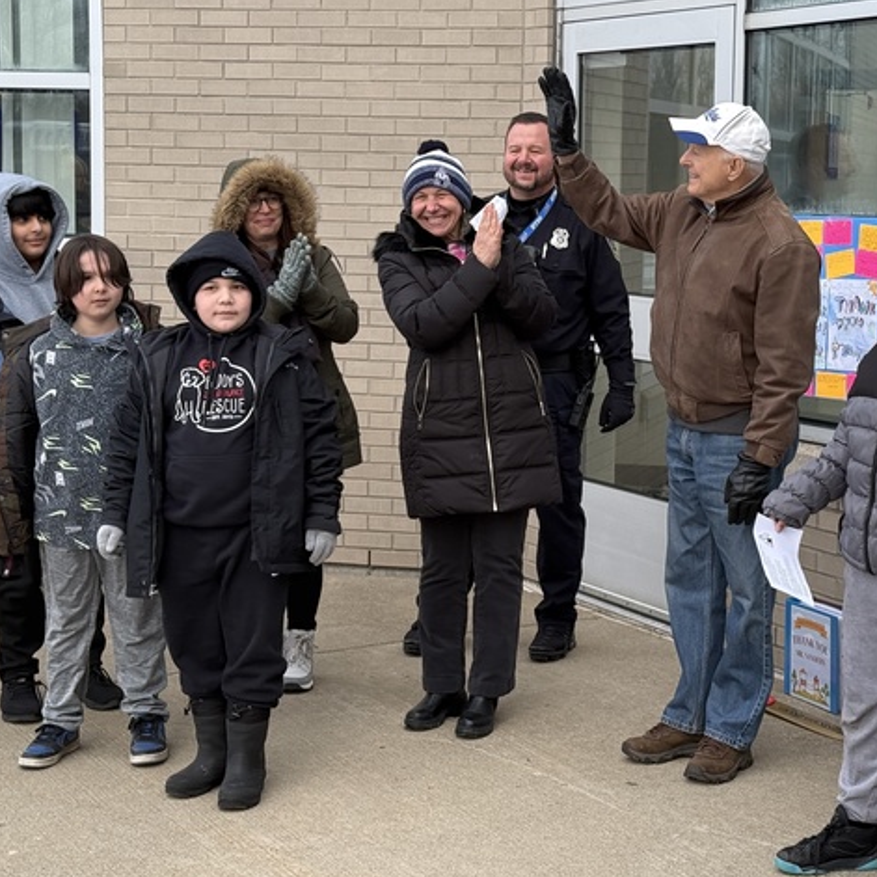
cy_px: 341
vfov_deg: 23.9
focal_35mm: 72
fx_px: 2064
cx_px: 590
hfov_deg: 23.9
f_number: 1.78
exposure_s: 1/687
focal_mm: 6.76
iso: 64
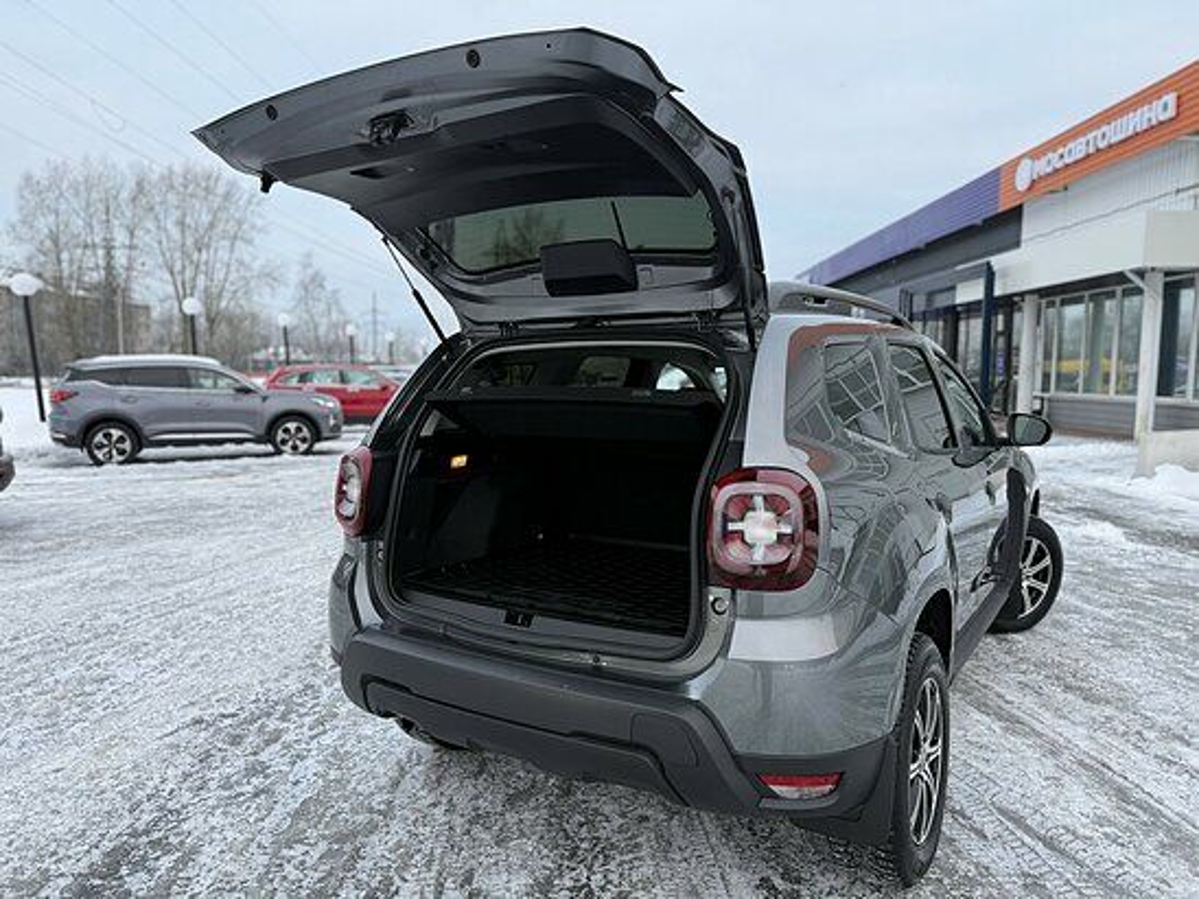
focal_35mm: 24
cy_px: 450
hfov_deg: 71.6
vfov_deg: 56.8
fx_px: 831
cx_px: 600
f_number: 1.78
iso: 64
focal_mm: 6.76
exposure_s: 1/121
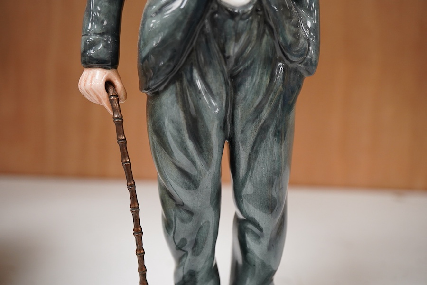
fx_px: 534
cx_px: 214
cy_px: 142
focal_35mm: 45
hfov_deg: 43.6
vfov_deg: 29.9
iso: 1250
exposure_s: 1/125
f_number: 7.1
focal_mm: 30
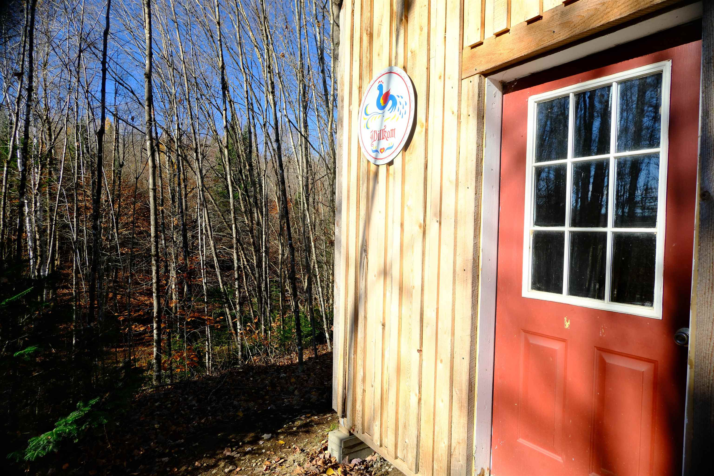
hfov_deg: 76.1
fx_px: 456
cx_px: 357
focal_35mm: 23
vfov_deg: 55.1
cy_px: 238
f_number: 5.6
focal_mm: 15
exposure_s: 1/160
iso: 320
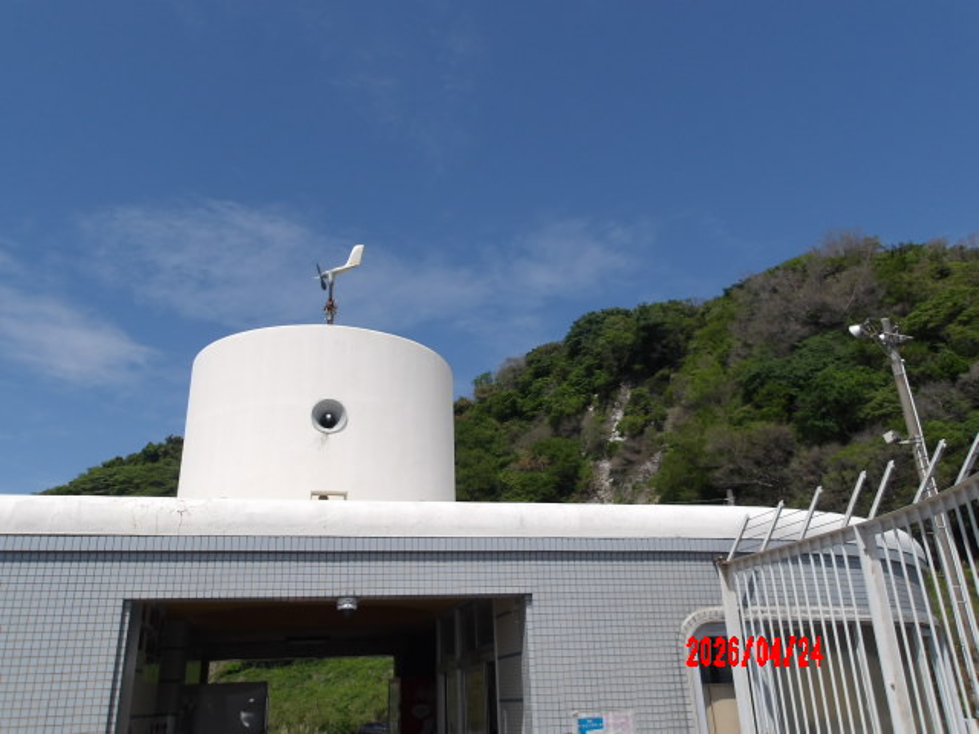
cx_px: 490
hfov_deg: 65.3
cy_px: 367
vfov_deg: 51.4
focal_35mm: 27
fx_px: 764
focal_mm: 4.9
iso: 100
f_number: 10.4
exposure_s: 1/194
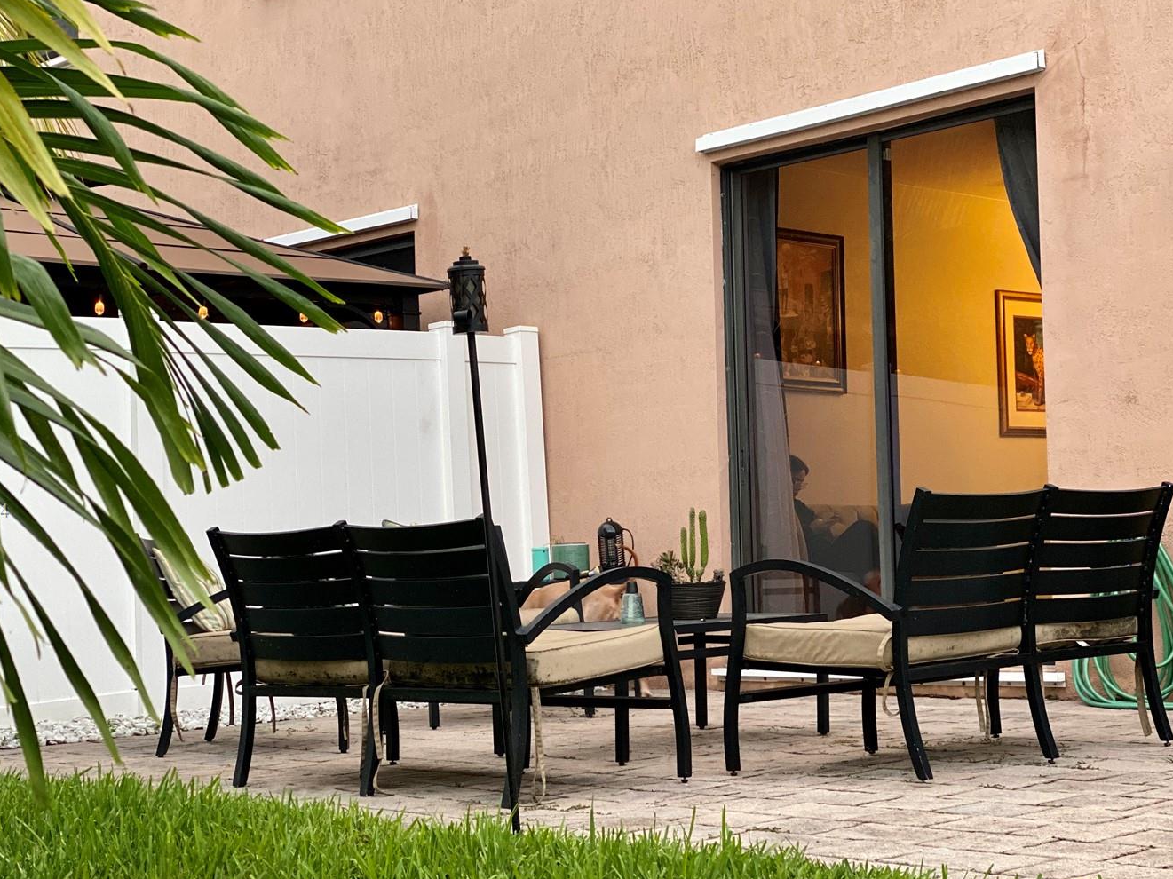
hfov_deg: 30.7
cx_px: 578
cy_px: 511
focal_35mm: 63
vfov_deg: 23.2
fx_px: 2134
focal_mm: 6
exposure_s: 1/40
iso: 125
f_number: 2
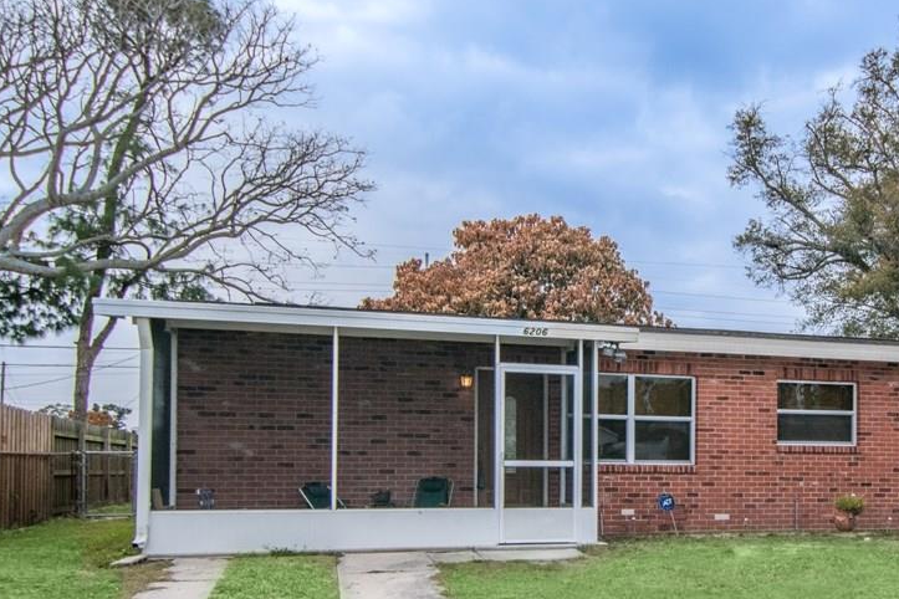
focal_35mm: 34
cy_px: 357
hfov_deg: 54.9
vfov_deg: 38.7
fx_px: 849
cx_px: 586
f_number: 3.5
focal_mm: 16
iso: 640
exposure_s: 1/4000
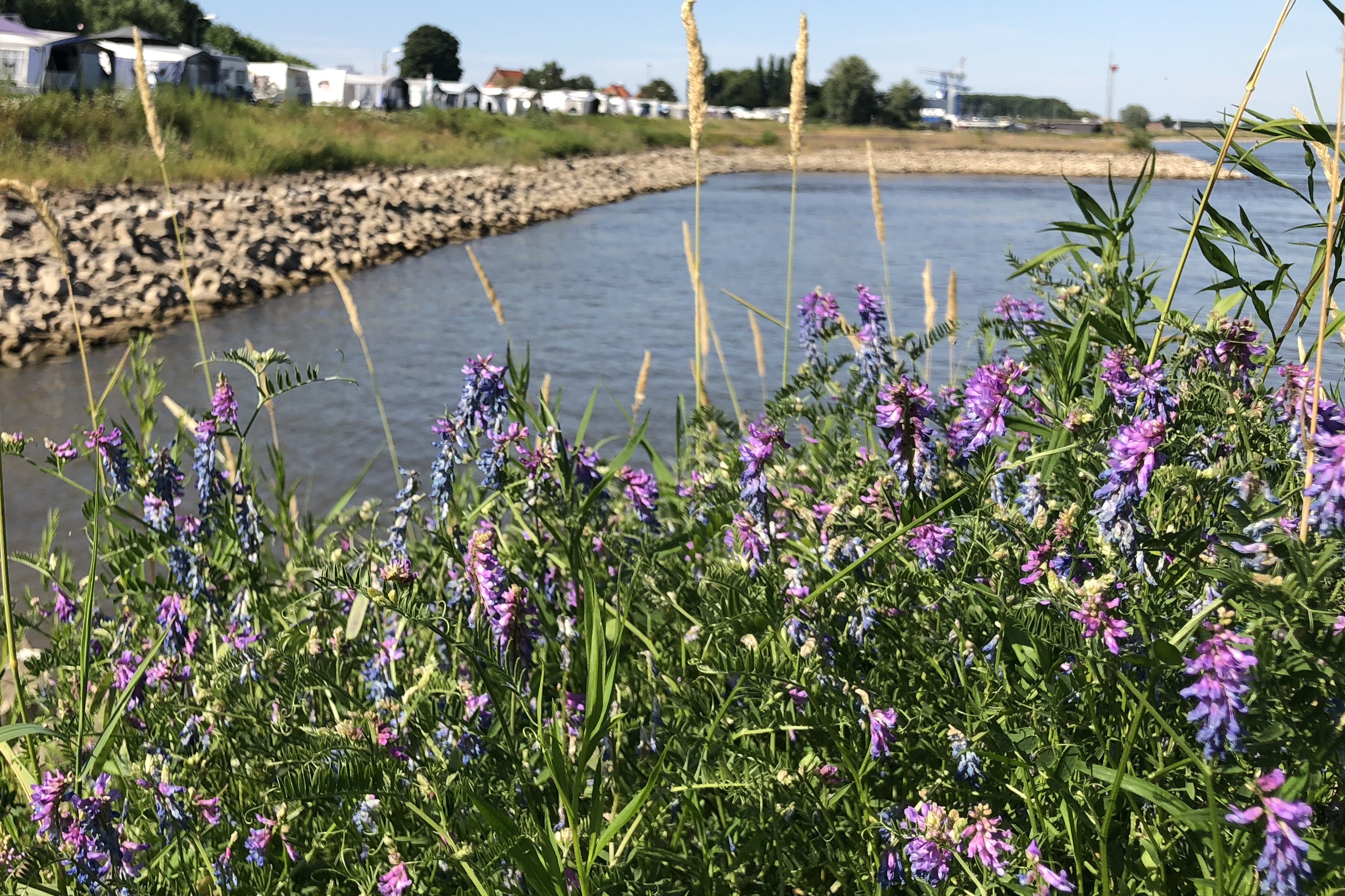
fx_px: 1457
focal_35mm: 39
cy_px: 313
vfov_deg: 34.0
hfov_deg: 48.7
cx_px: 448
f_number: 1.8
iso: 20
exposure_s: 1/960
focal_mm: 3.99
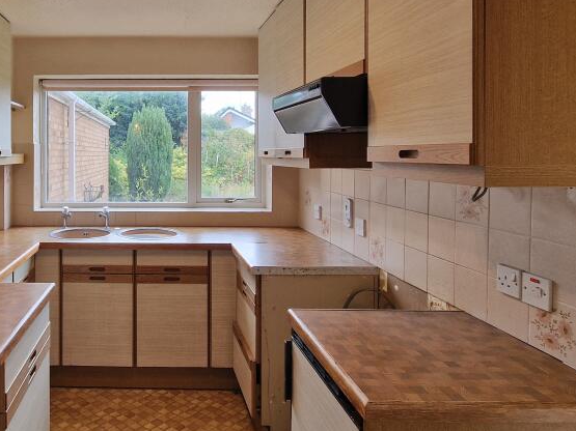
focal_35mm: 24
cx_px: 143
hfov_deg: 67.0
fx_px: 399
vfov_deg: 55.9
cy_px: 153
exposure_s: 1/50
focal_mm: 2.2
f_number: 2.2
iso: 80
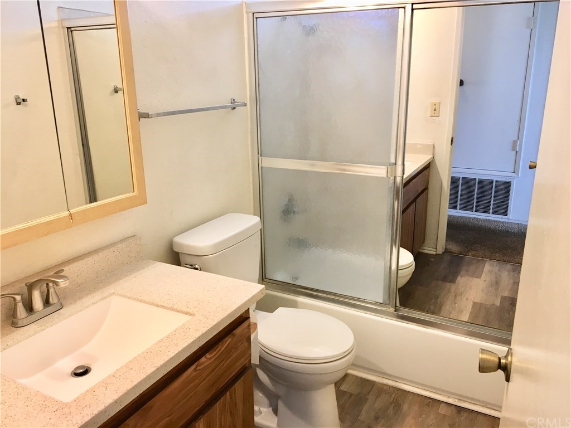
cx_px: 286
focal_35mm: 29
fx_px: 478
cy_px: 214
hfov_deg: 61.7
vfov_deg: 48.2
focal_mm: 4.15
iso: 64
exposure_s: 1/30
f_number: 2.2
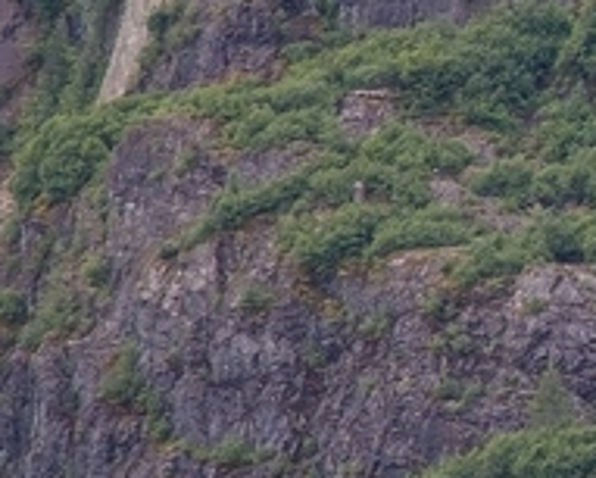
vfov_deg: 2.1
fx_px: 13324
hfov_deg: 2.5
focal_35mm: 755
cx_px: 1451
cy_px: -137
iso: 100
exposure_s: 1/250
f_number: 4
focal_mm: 120
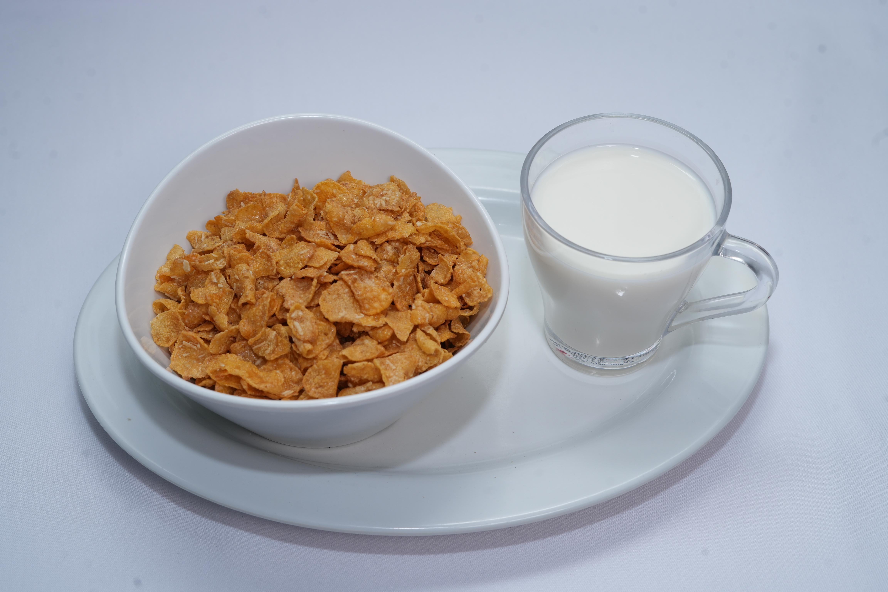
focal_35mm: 50
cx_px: 444
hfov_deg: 39.6
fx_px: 1233
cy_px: 296
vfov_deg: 27.0
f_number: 7.1
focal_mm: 50
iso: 250
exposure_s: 1/100
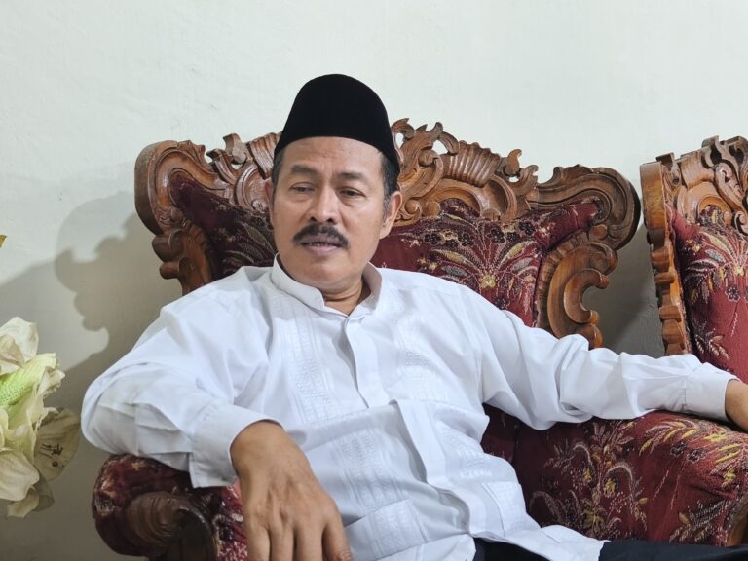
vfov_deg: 35.1
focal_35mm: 41
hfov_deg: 45.8
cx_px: 374
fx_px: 886
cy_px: 280
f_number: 1.65
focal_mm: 6.18
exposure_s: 1/33.3
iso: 1000
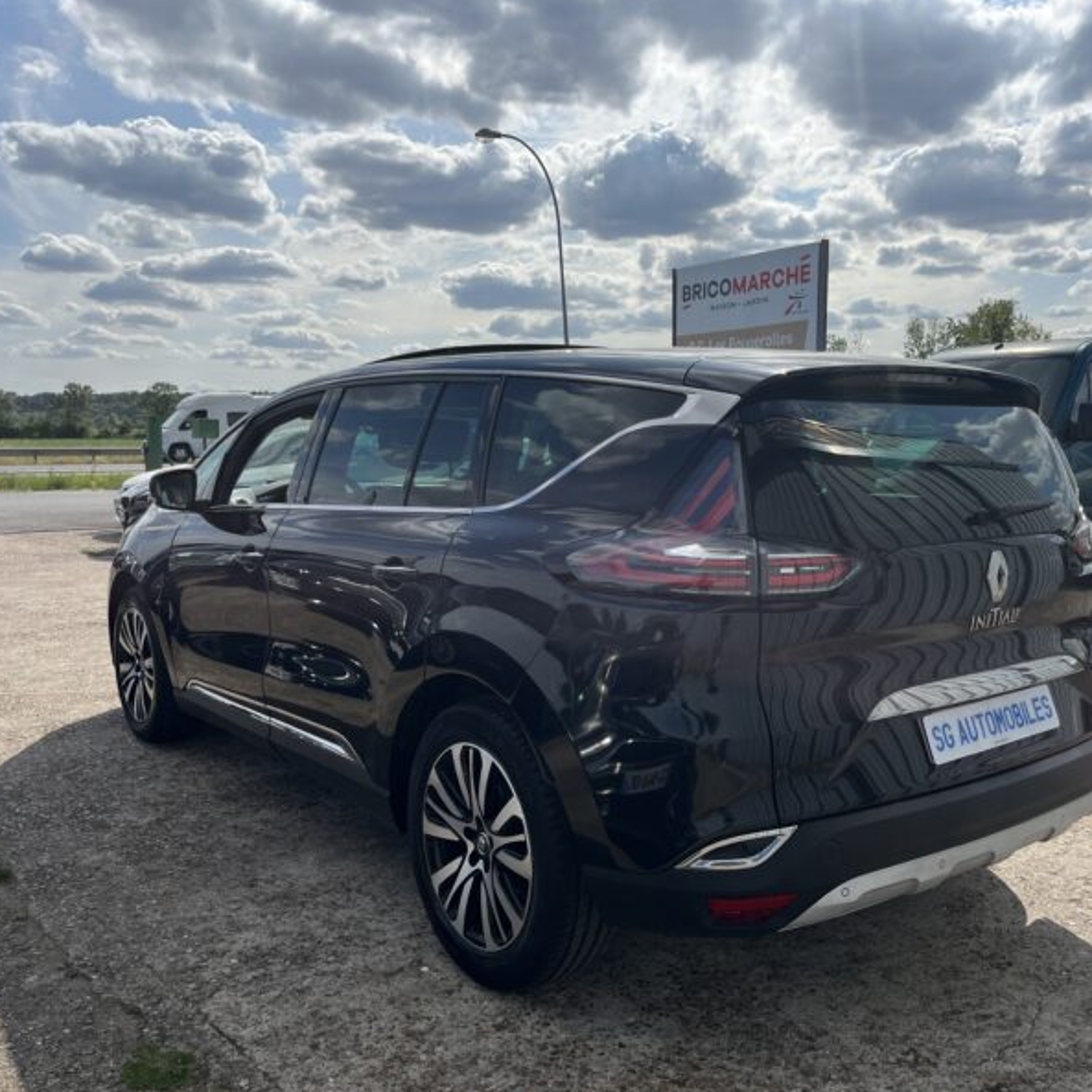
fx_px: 1106
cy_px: 547
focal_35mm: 31
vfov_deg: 52.5
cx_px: 593
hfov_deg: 52.5
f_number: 1.6
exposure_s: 1/5848
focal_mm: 5.1
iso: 50
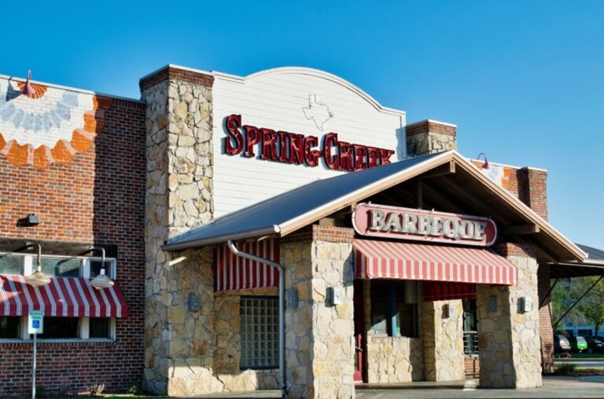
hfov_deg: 37.9
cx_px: 302
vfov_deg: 25.6
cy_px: 200
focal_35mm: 52
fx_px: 879
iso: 100
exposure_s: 1/320
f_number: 10
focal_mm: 35
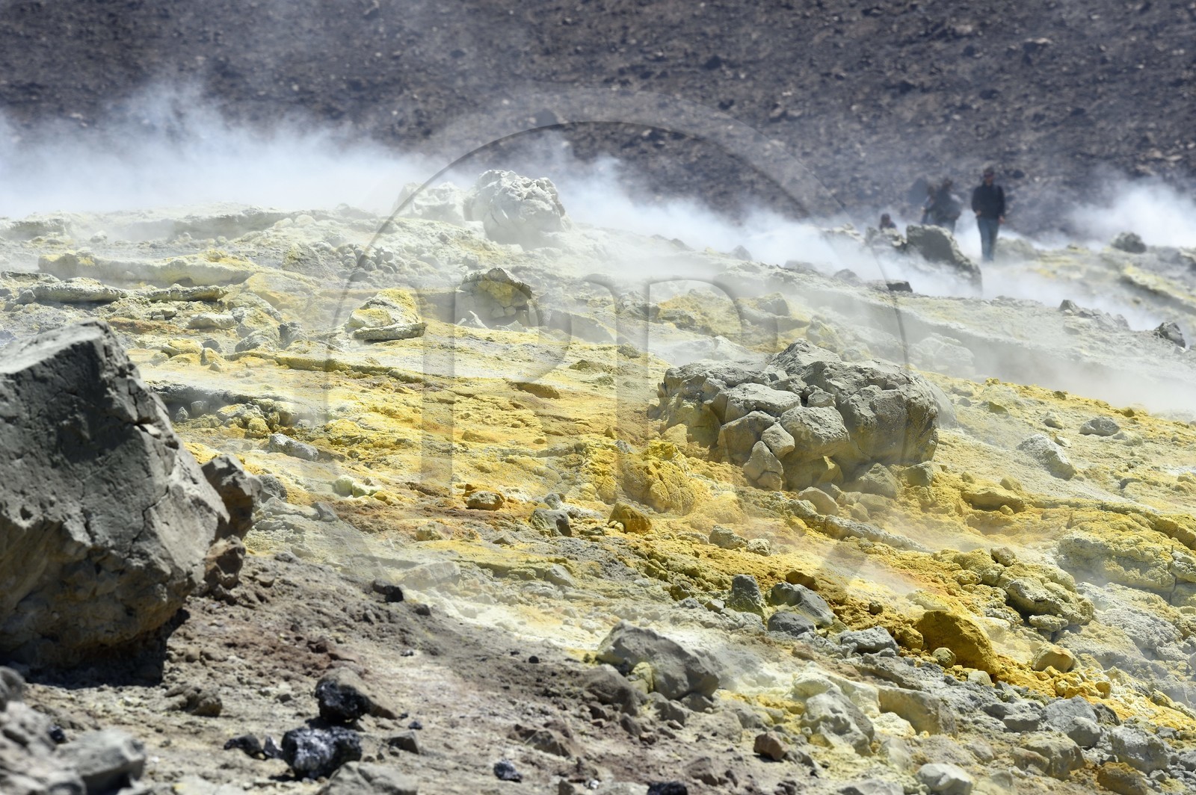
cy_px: 398
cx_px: 598
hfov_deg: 10.3
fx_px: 6639
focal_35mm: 200
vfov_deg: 6.9
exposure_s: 1/320
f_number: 13
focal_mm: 200
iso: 200
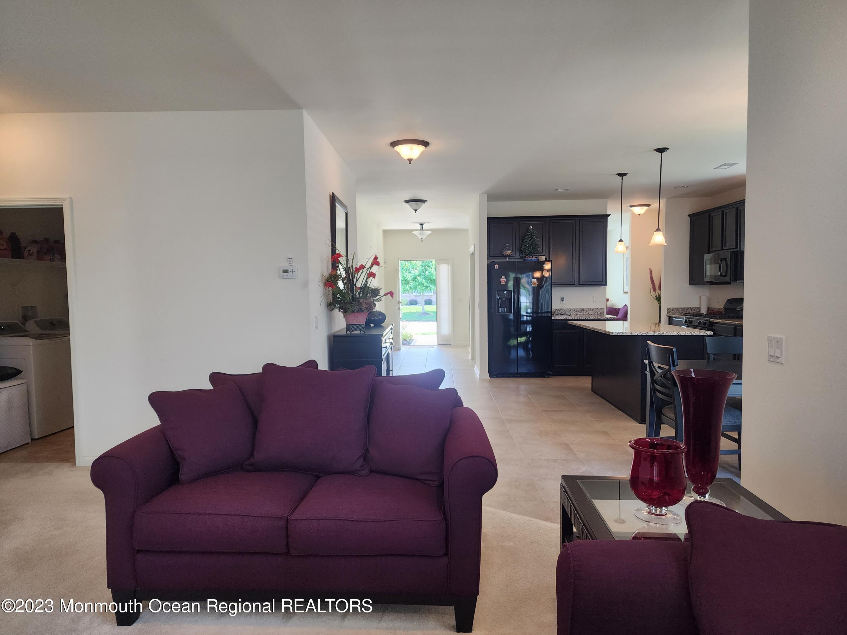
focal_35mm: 23
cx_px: 424
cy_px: 318
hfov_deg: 73.9
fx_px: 563
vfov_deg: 58.9
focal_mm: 6.4
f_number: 1.8
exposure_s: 1/120
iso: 160
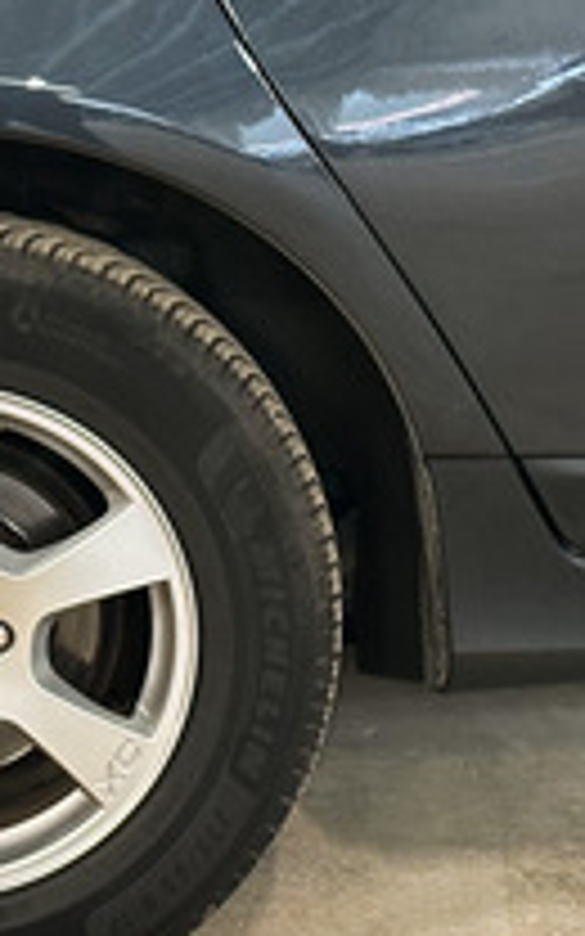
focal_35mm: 147
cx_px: 180
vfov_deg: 14.1
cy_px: 68
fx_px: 3750
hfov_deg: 8.9
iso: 320
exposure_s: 1/35
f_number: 1.8
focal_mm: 6.86
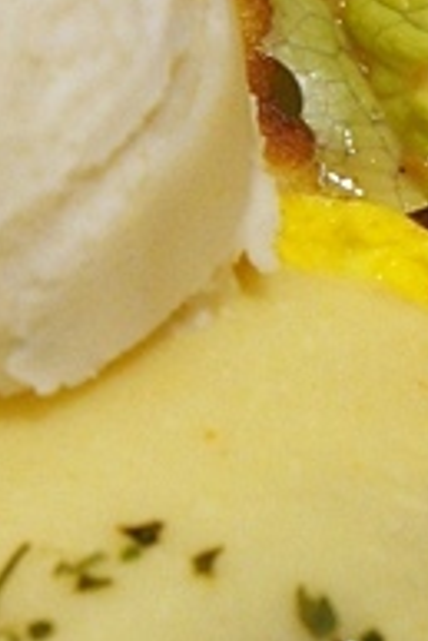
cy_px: 203
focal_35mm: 238
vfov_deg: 8.6
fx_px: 4236
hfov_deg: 5.7
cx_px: 669
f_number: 5.6
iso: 1600
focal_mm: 34
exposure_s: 1/40
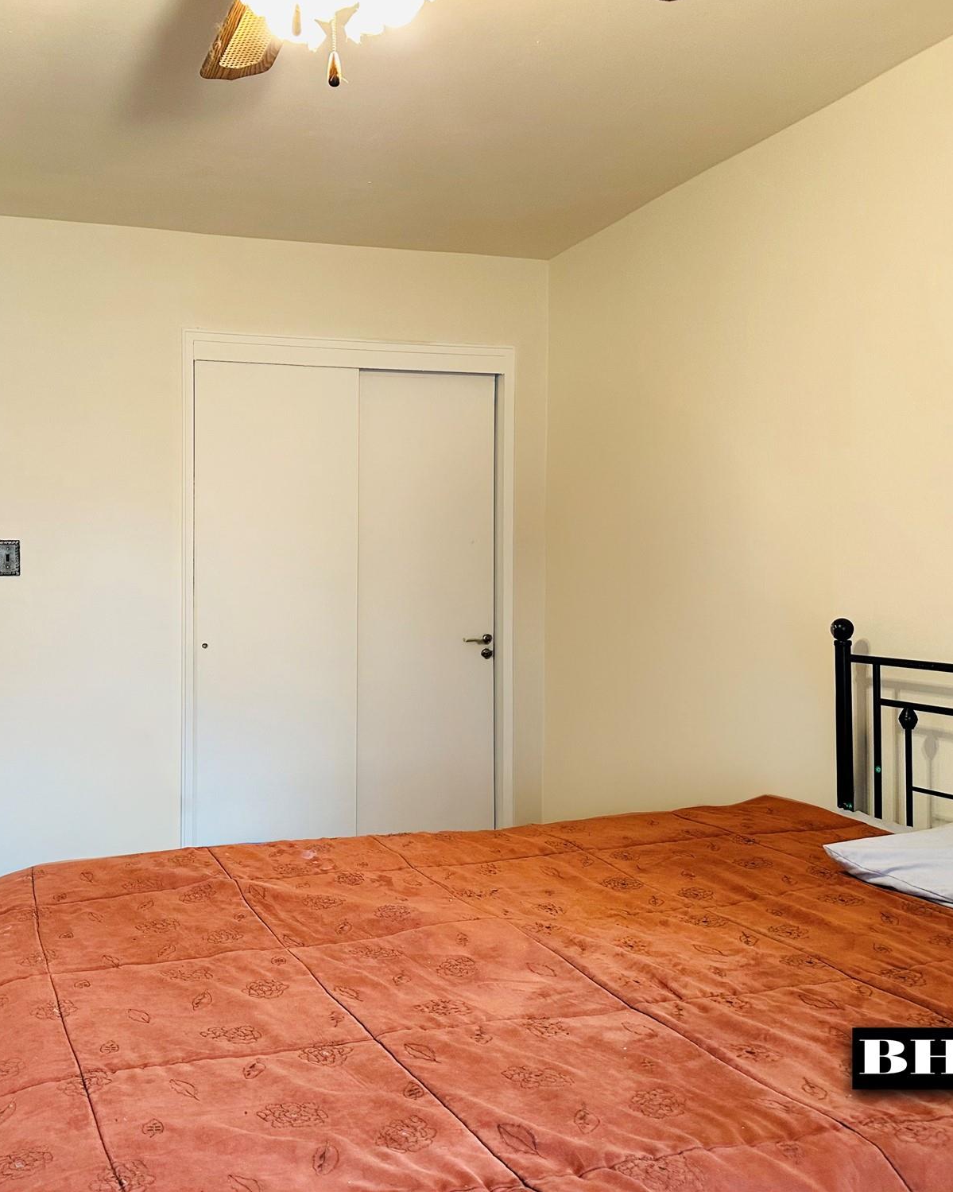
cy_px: 582
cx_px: 322
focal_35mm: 32
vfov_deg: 55.7
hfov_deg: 45.1
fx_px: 1128
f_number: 1.78
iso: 320
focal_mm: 6.86
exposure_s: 1/60
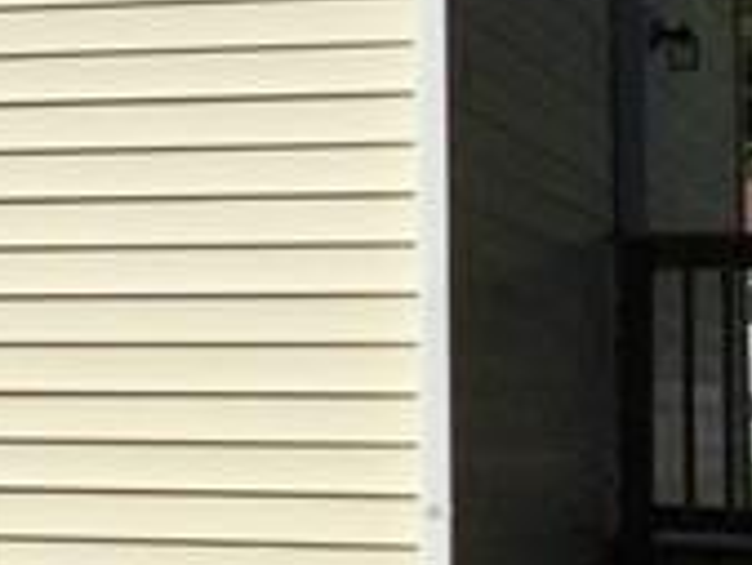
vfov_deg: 7.9
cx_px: -810
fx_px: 4087
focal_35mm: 188
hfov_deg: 9.7
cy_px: 142
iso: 25
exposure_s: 1/2915
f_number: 2.4
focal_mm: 3.3
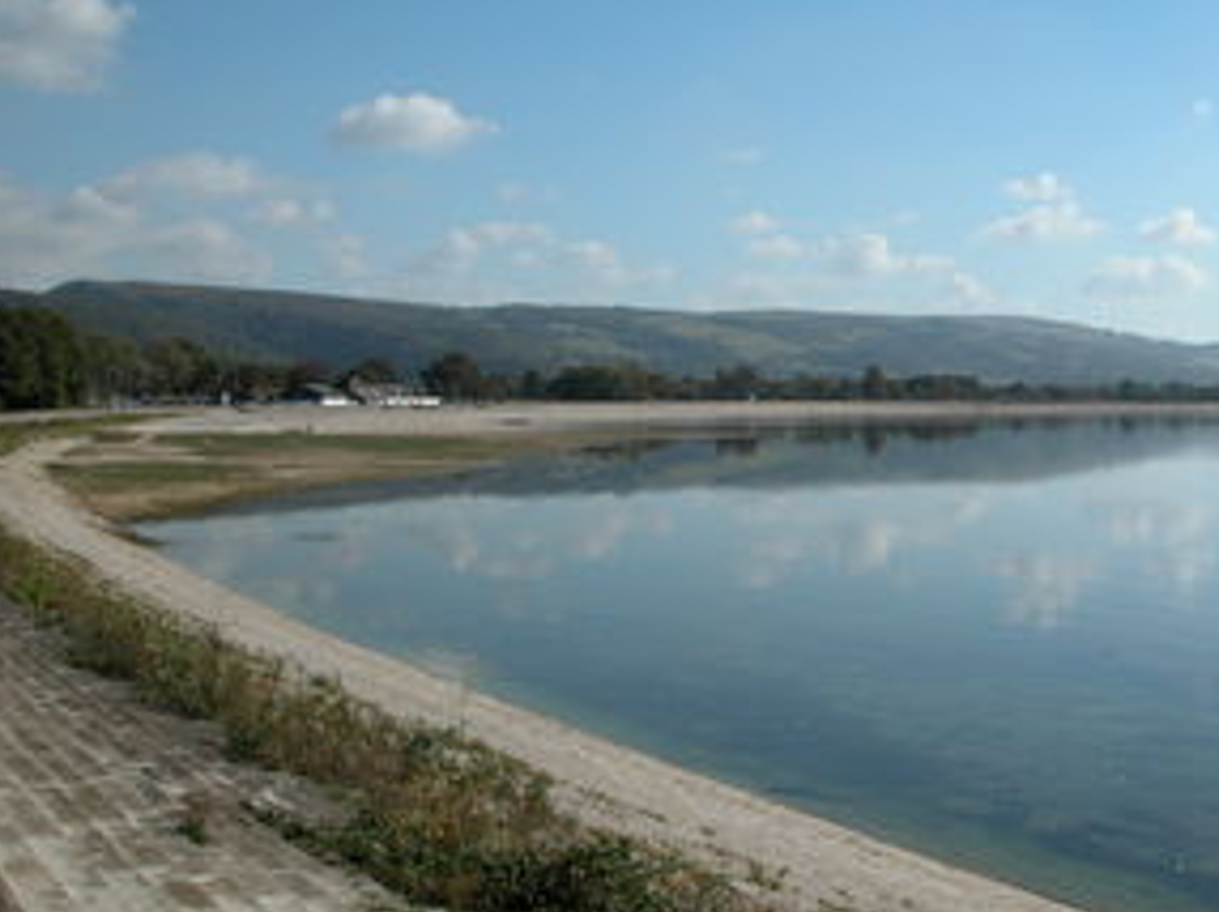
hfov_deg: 38.6
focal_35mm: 49
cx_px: 784
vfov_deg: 29.6
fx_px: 1724
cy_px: 396
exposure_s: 1/502
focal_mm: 8.9
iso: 100
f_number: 7.1
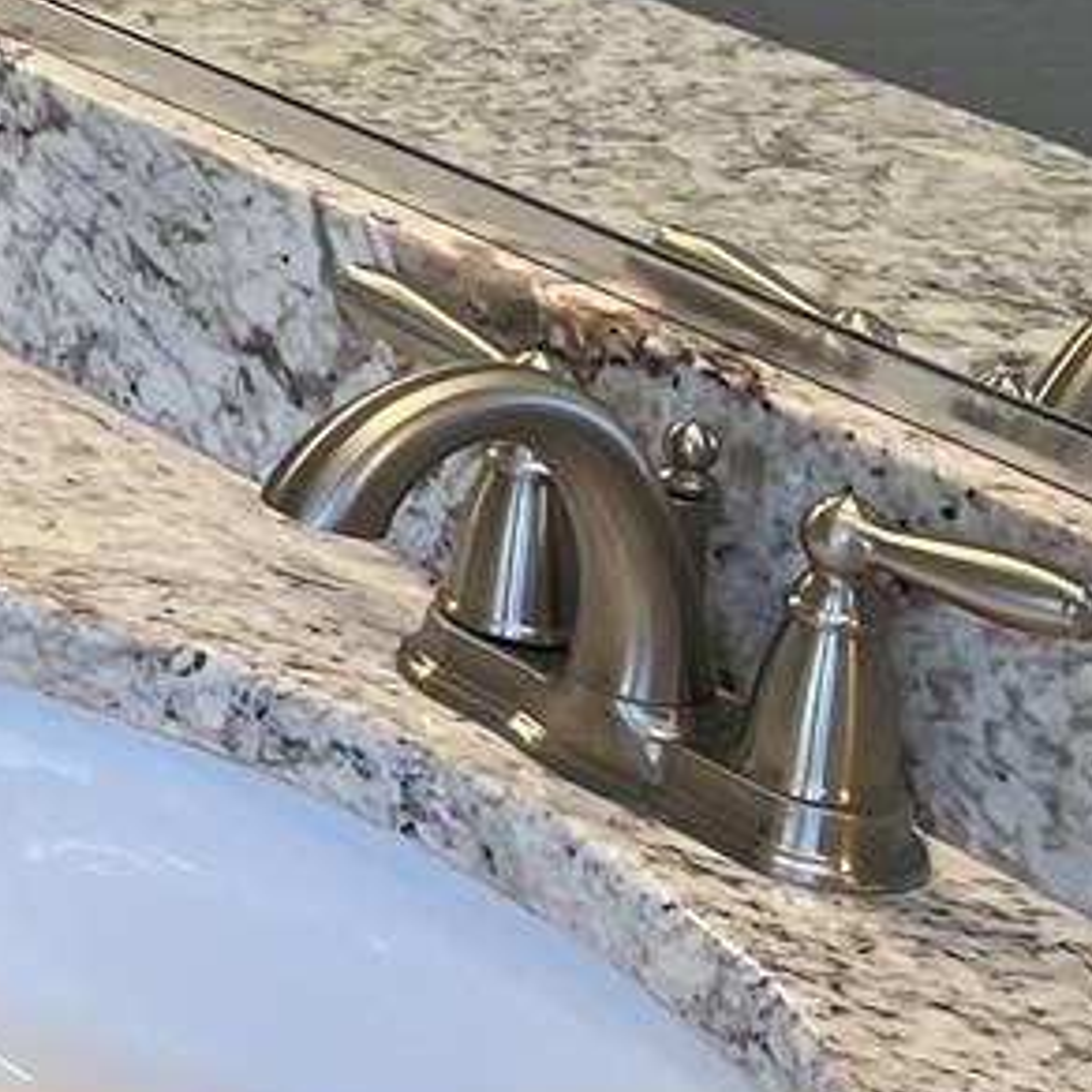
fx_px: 4497
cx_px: -1758
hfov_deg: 11.0
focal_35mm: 126
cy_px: -800
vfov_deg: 12.7
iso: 50
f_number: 1.6
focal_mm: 5.1
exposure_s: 1/122
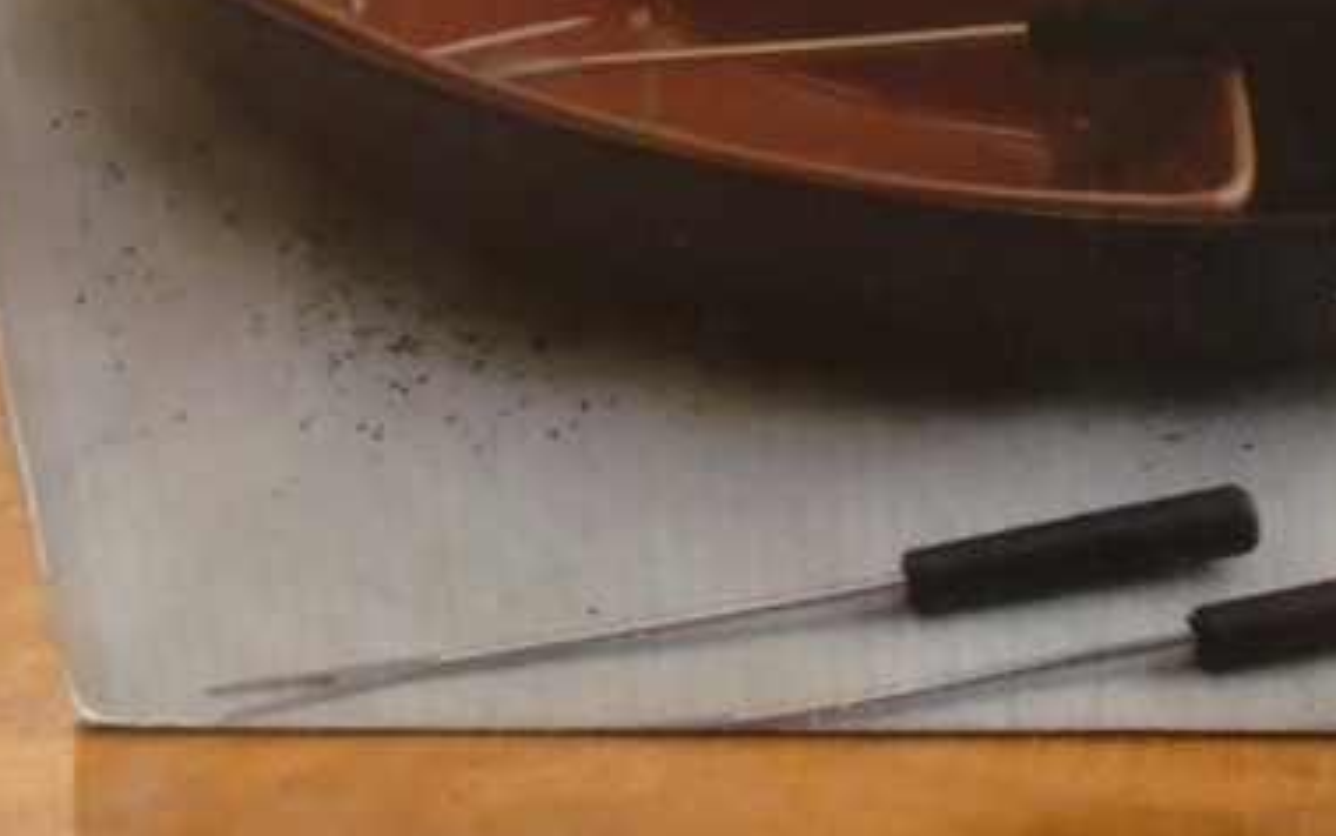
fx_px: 2658
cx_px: 976
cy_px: -402
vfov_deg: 16.4
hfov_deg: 27.9
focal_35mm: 73
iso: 640
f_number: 3.3
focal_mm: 4.3
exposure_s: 1/60
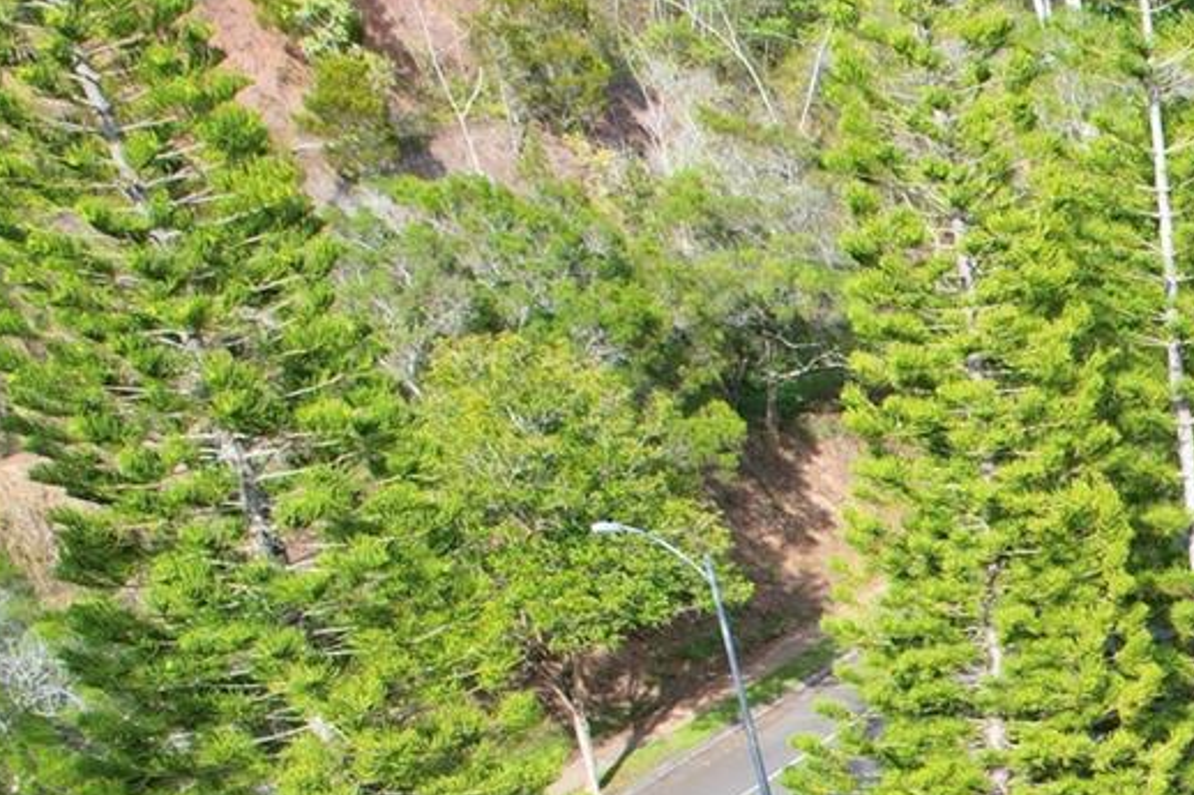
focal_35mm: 68
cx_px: 1816
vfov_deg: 17.8
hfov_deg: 23.4
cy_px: 1203
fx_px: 2254
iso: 100
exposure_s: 1/640
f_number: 2.8
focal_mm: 8.38
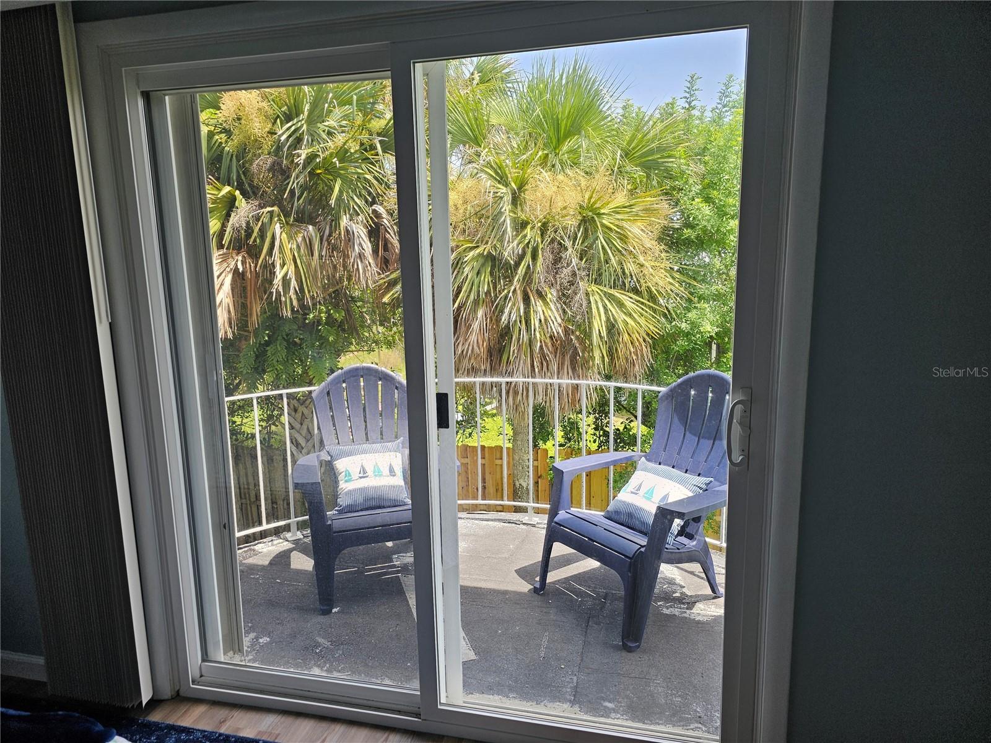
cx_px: 496
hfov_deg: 73.9
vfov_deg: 58.9
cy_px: 372
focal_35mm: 23
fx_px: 658
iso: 16
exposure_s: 1/120
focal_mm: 6.3
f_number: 1.7
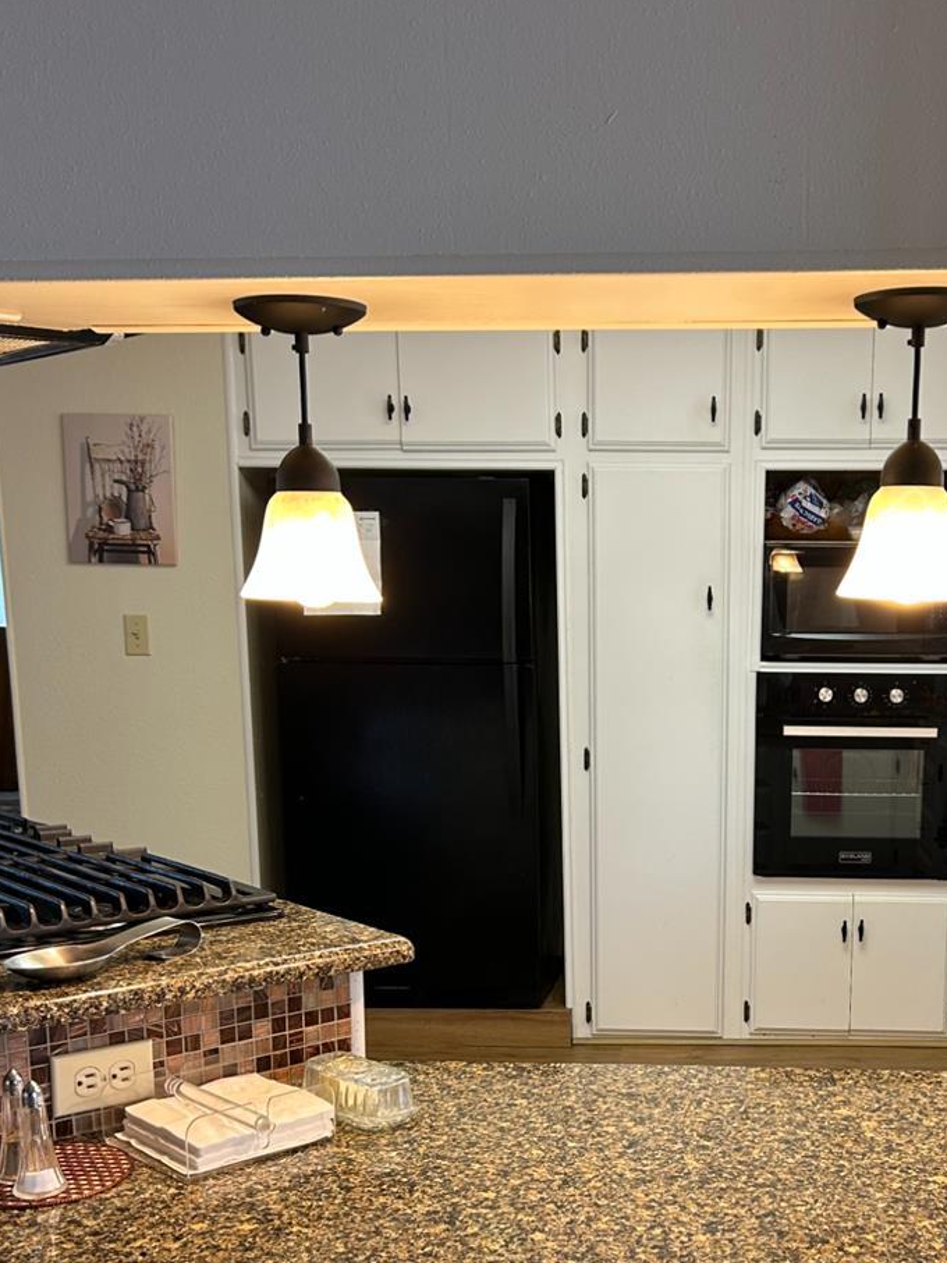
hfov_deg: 33.0
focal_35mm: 43
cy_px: 904
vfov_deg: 42.8
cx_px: 690
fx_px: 1569
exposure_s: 1/60
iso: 80
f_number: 1.5
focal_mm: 5.7
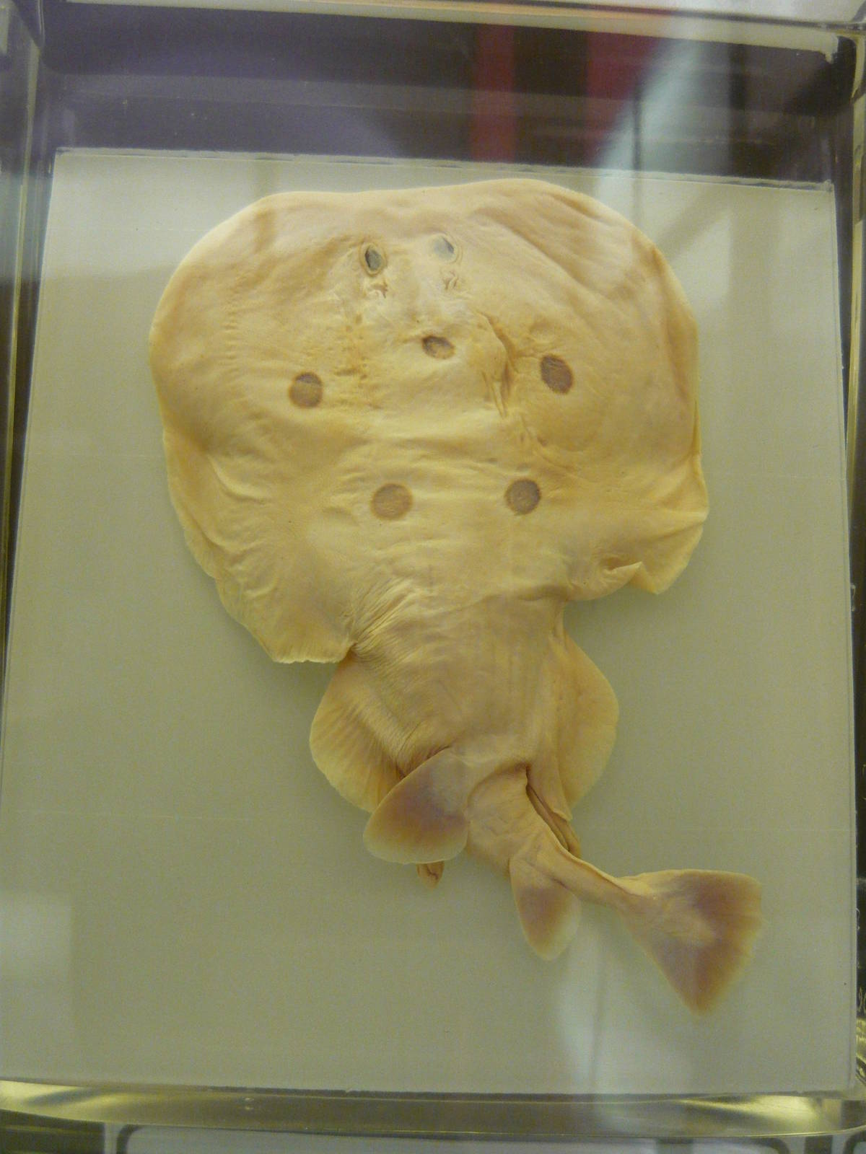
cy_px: 577
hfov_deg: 42.9
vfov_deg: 55.4
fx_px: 1101
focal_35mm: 33
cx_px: 433
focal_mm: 5.5
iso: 400
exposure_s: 1/20
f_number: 2.8
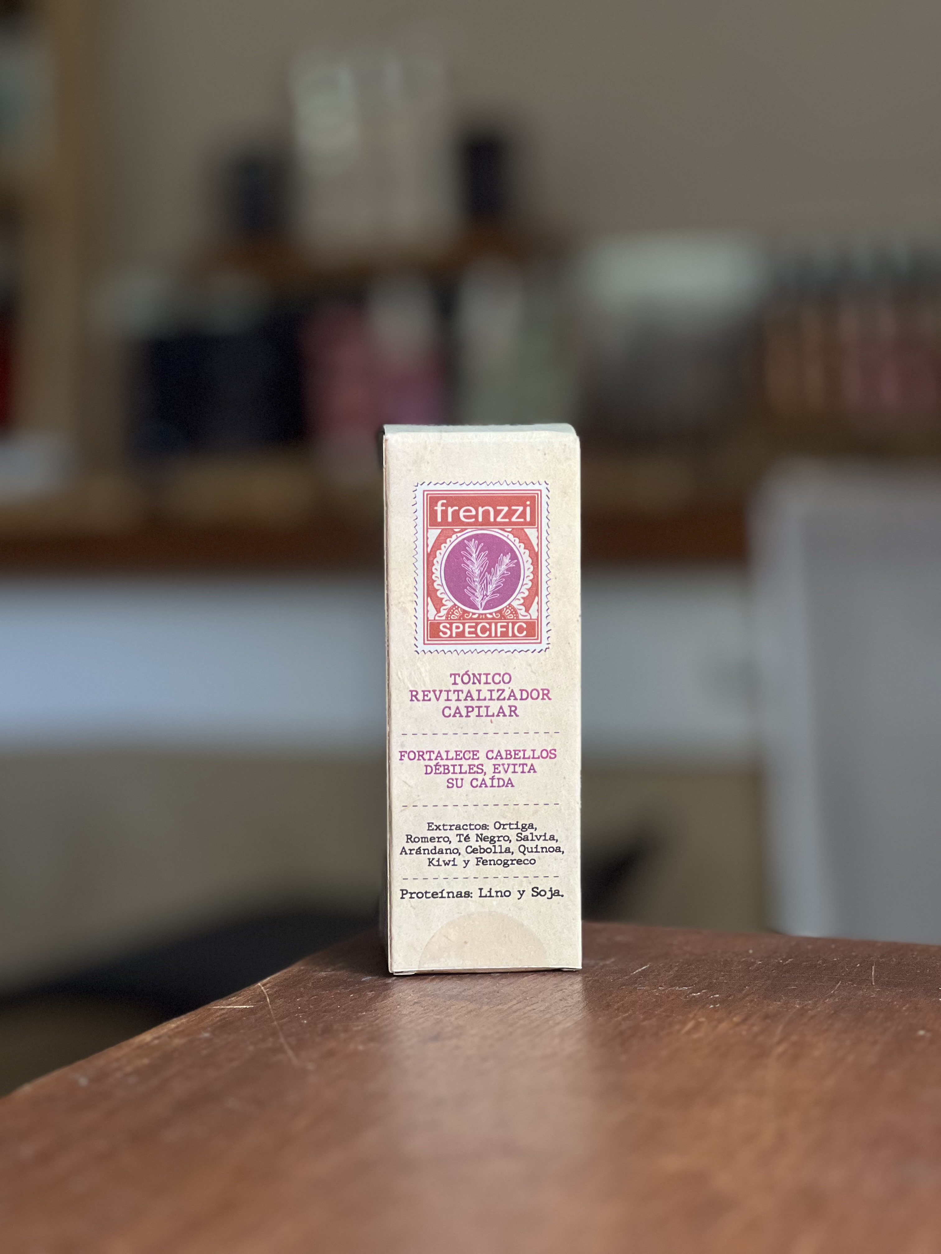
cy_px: 627
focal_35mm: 77
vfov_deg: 25.3
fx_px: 2791
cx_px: 470
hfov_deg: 19.1
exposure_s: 1/121
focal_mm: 9
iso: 200
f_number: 2.8
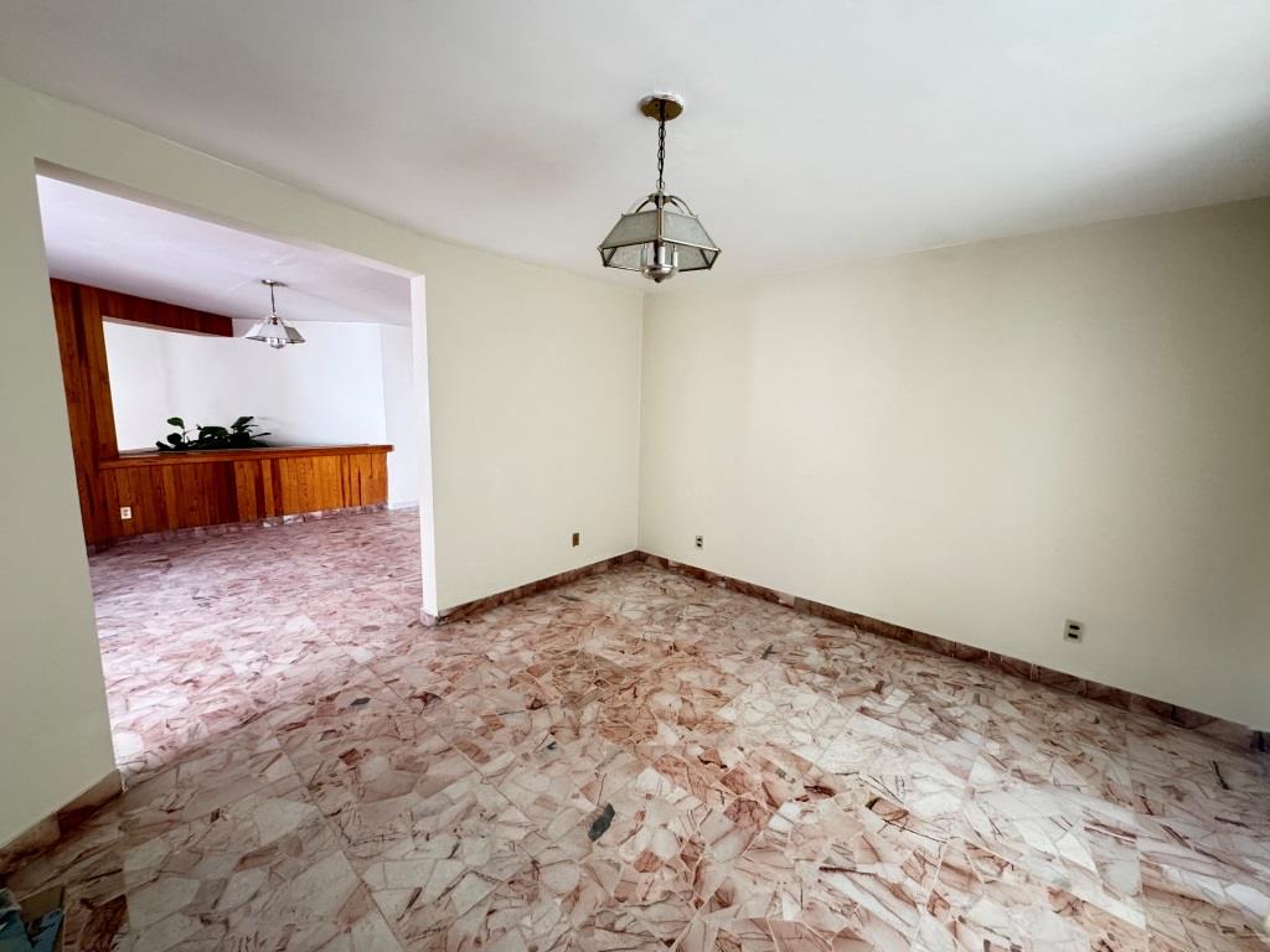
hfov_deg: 102.1
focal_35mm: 14
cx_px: 635
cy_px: 476
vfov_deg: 85.7
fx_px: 514
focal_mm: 2.22
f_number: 2.2
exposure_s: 1/99
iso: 250
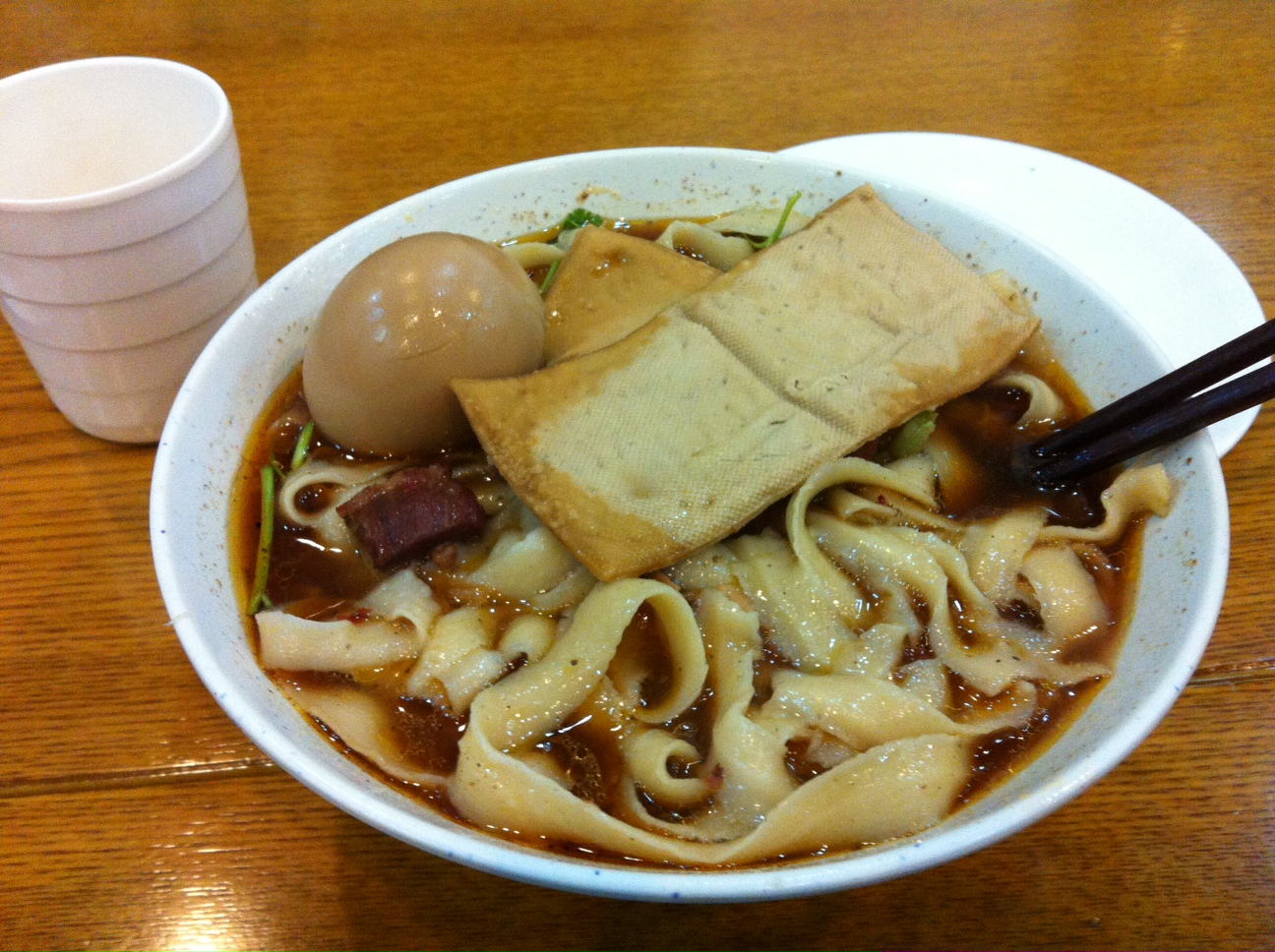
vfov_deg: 40.6
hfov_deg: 52.7
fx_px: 1287
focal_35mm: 35
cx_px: 638
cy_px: 476
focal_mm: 3.85
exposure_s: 1/15
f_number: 2.8
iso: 250
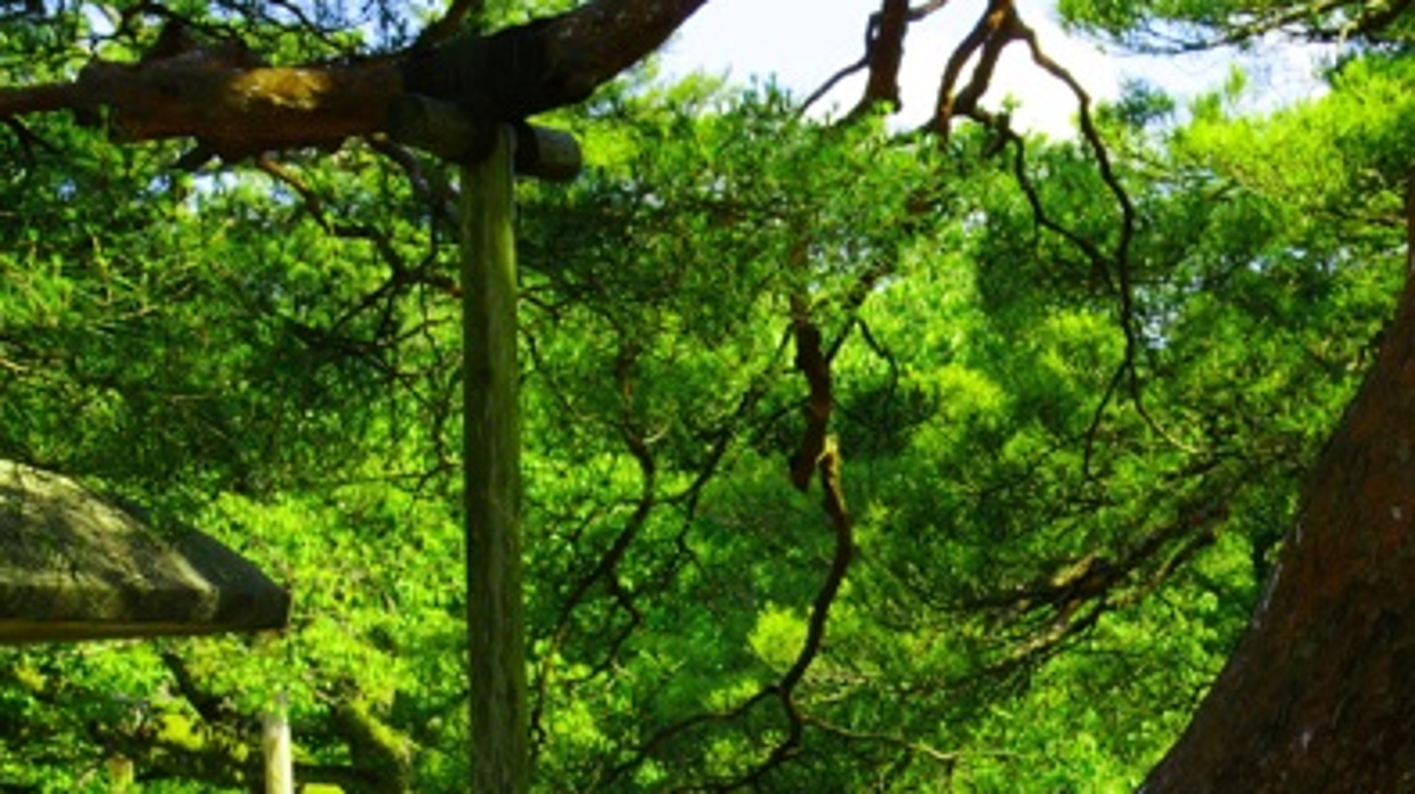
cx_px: 1077
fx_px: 4387
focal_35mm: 117
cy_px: 1031
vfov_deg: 10.1
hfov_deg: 18.2
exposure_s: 1/60
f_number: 8
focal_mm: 29
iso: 100
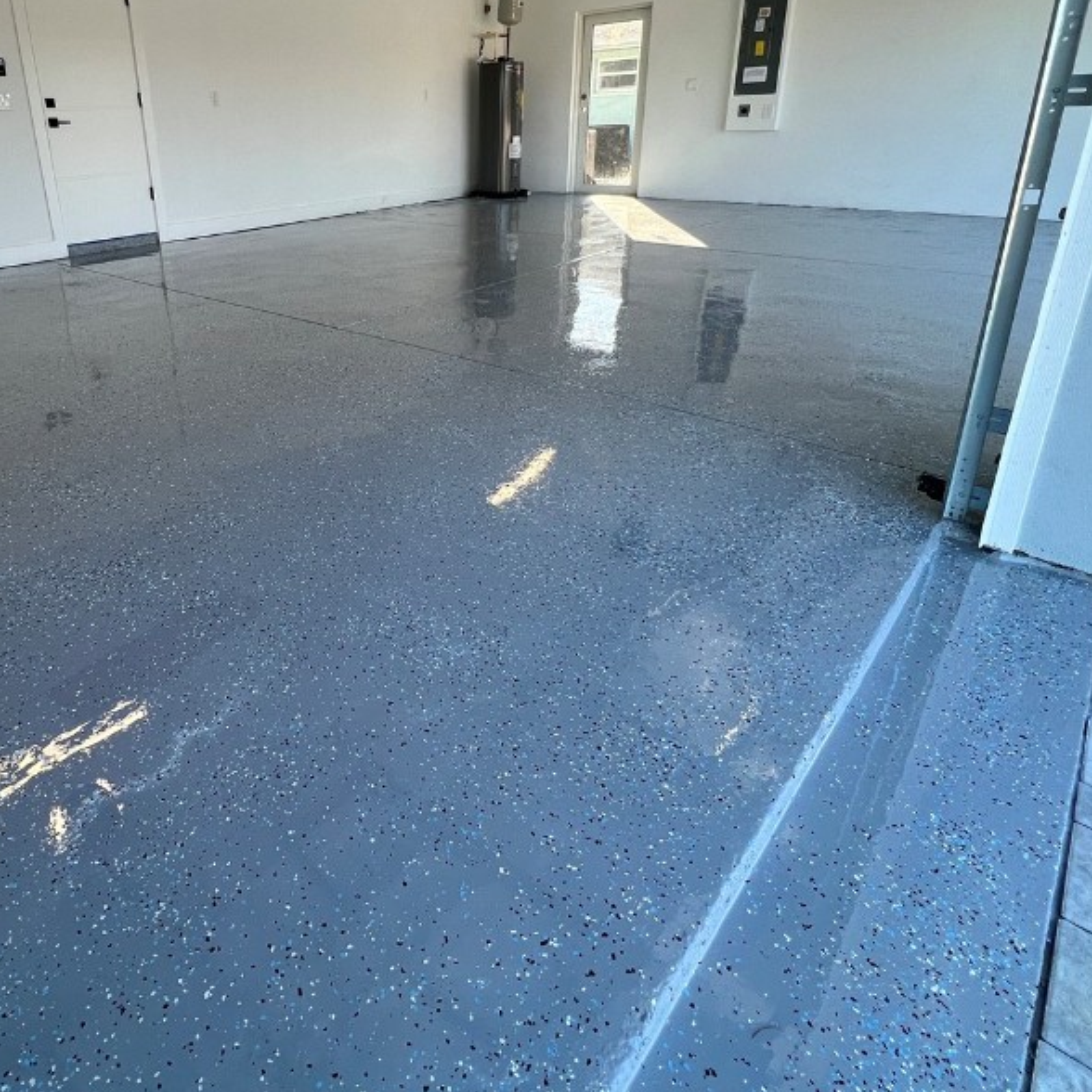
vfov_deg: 73.3
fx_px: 714
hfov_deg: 72.7
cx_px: 370
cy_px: 394
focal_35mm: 20
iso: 32
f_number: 1.8
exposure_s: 1/171
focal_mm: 1.57
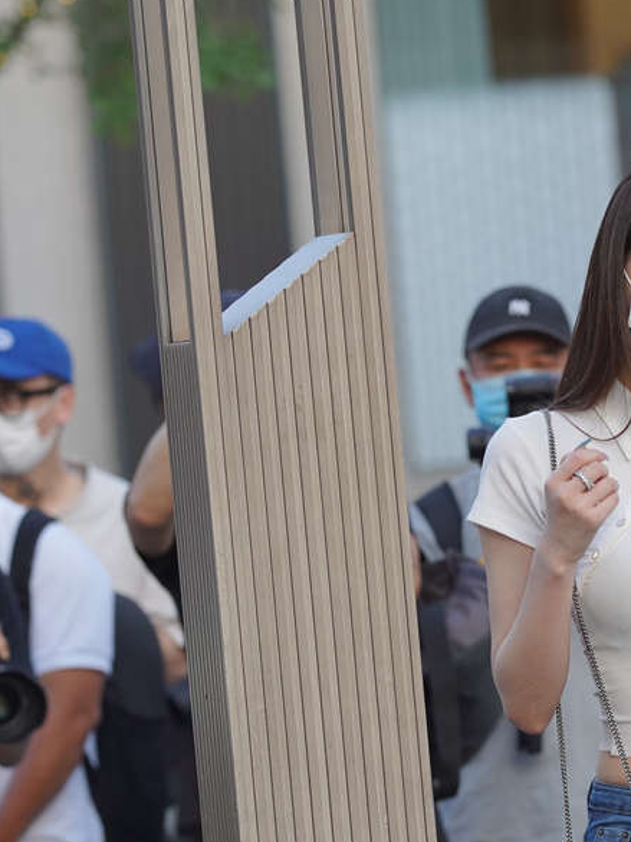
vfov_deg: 5.0
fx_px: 9705
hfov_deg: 3.7
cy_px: 616
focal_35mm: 399
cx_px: 745
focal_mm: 135
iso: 400
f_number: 4
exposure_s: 1/400
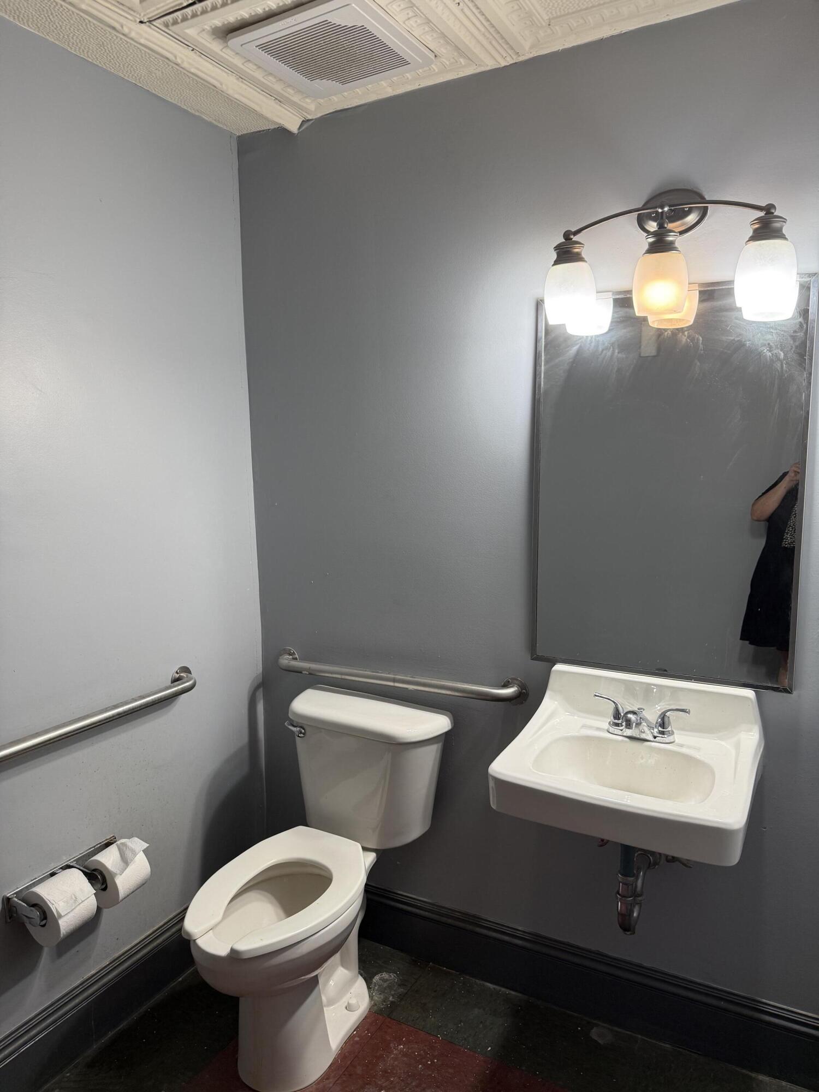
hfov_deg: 56.8
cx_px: 410
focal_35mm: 24
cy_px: 546
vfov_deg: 71.6
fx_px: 757
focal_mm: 6.76
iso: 125
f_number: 1.78
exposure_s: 1/129
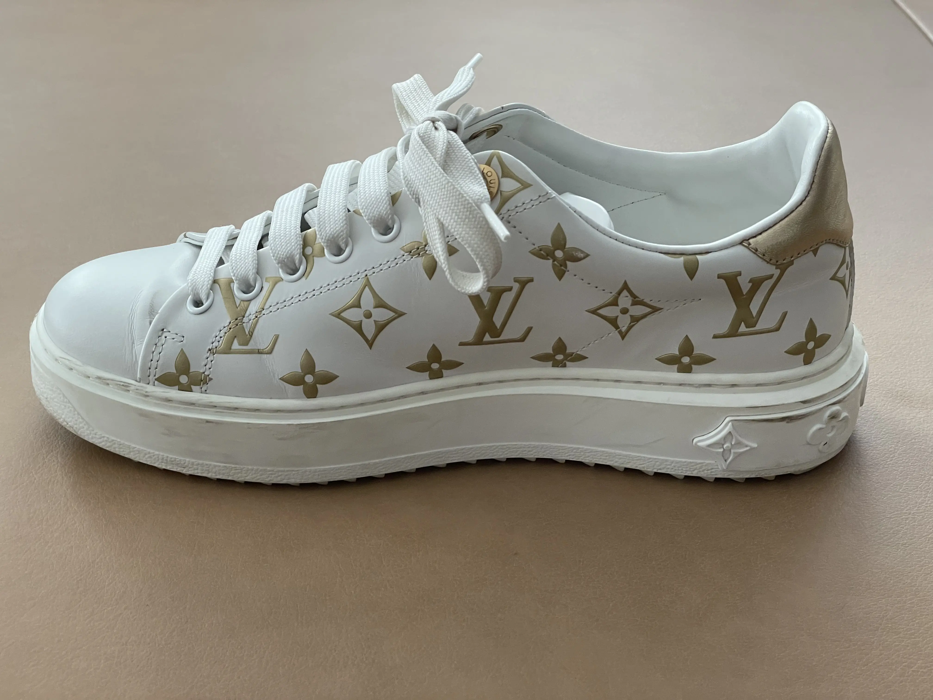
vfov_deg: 28.0
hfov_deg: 36.8
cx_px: 466
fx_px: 1402
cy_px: 350
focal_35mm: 52
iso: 200
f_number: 2
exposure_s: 1/63
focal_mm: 6
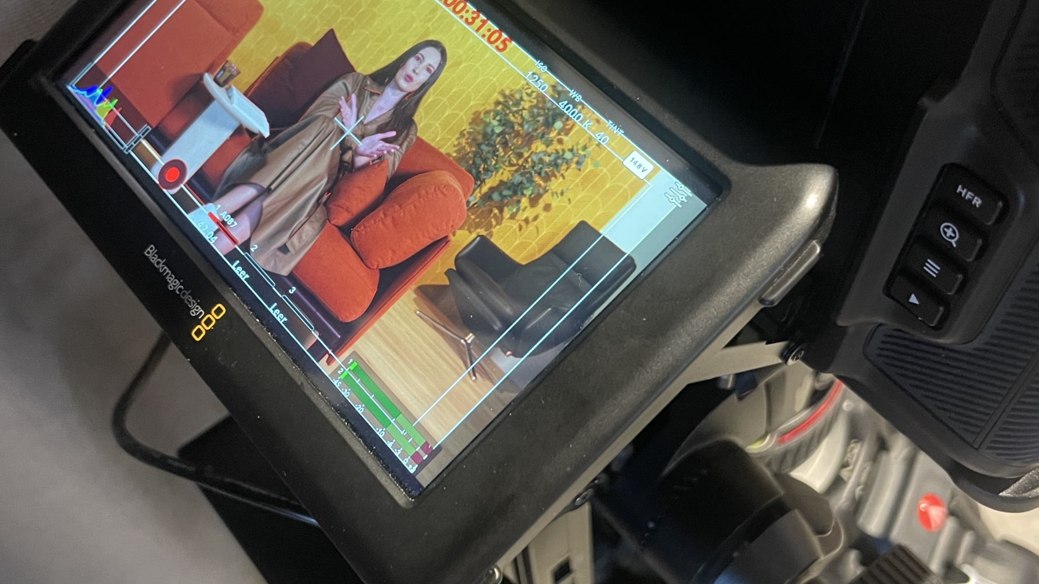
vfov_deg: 28.9
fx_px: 1130
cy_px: 366
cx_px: 511
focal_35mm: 41
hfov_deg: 49.4
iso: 400
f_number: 1.6
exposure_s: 1/33
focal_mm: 4.2
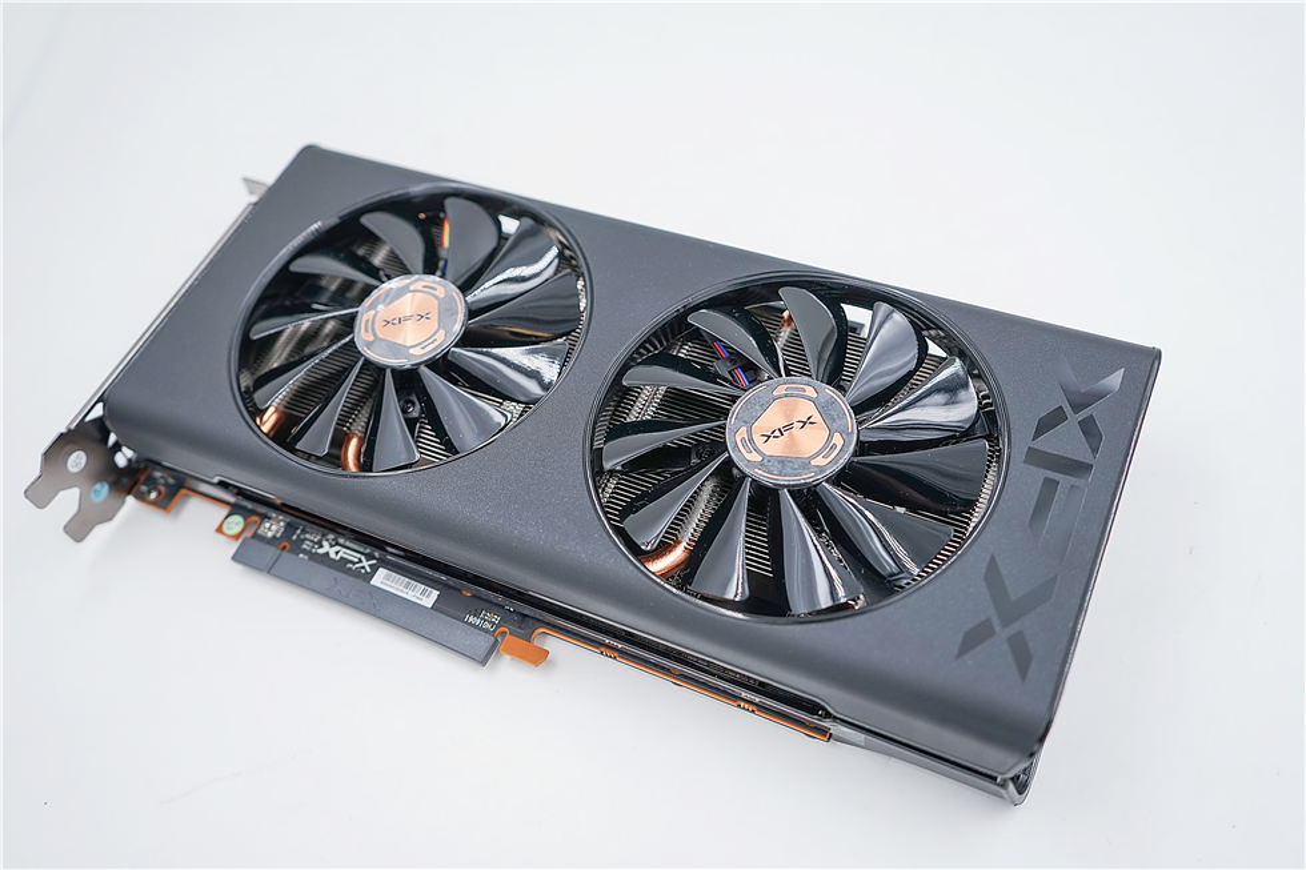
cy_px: 435
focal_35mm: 32
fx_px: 1161
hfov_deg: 58.7
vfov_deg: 41.1
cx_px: 653
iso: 100
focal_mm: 32
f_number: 4
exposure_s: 1/160
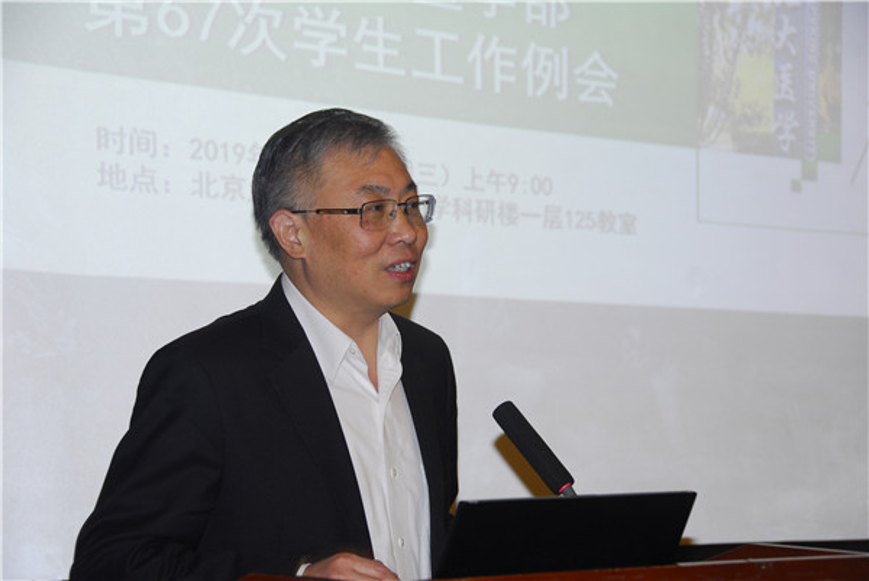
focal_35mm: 84
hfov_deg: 24.2
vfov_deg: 16.3
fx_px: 2029
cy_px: 290
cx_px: 434
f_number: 4.8
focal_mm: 56
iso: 320
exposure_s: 1/30
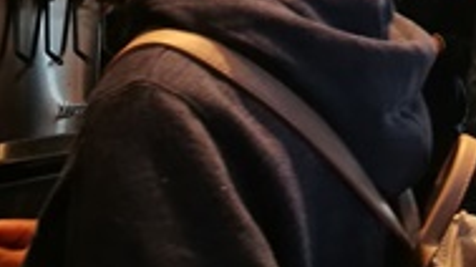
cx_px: 559
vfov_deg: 9.4
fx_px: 1413
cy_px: -406
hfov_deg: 18.2
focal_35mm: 112
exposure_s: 1/40
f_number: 2.2
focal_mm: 4.5
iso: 200
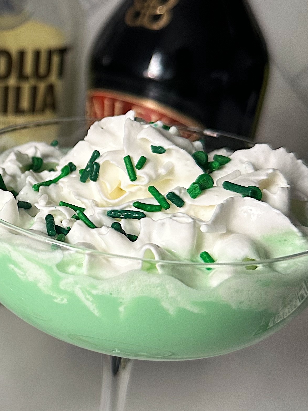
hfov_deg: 22.2
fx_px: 735
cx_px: -41
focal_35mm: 62
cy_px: 190
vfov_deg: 31.2
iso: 250
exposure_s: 1/68
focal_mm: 6.86
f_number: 1.78
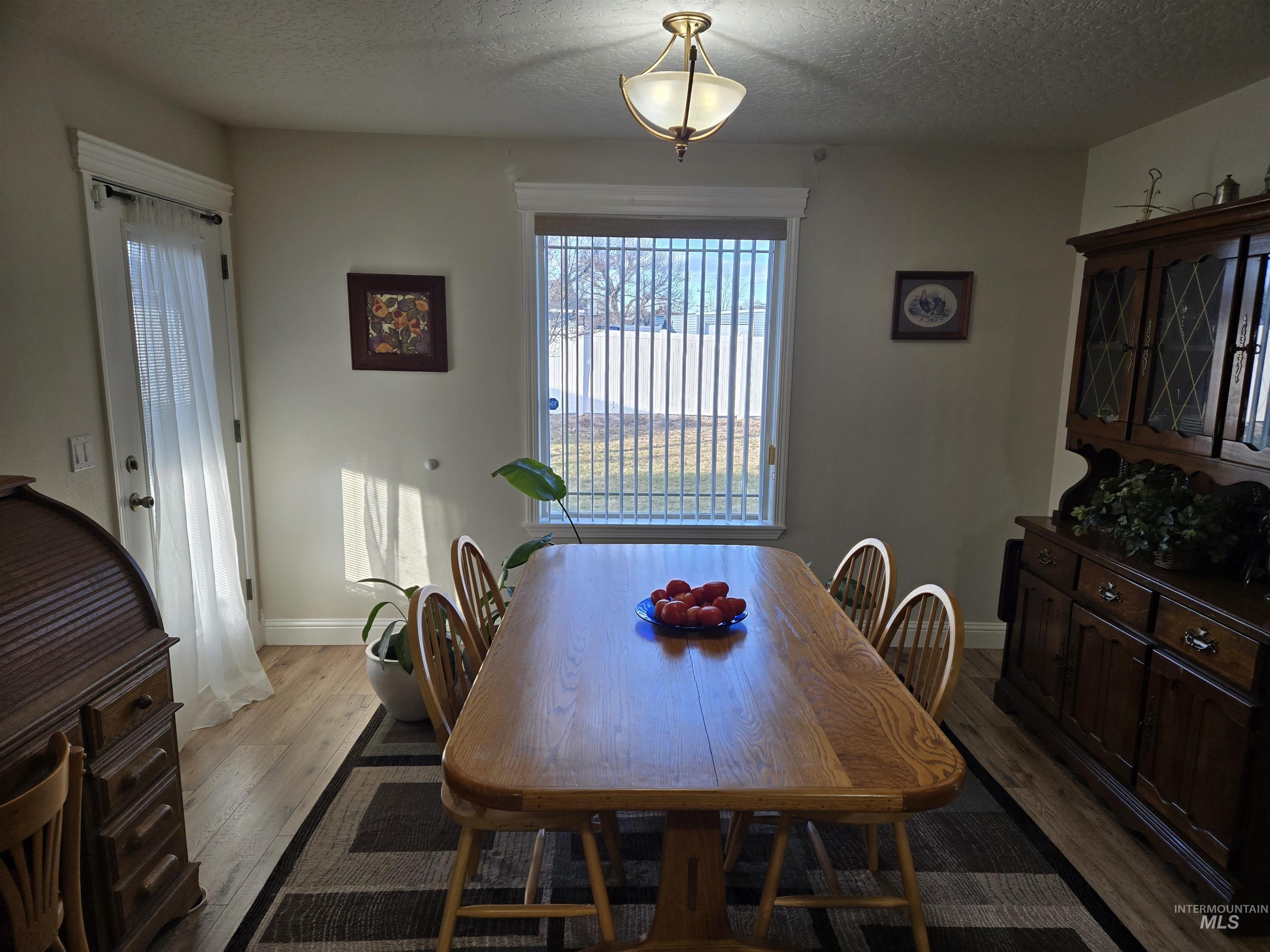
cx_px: 635
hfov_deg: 73.9
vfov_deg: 58.9
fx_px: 844
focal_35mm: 23
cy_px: 476
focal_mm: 5.4
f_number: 1.8
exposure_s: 1/120
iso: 40
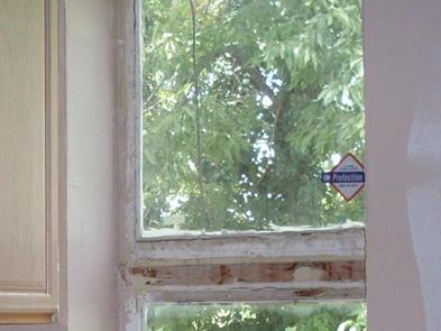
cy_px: 406
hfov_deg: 19.5
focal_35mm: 99
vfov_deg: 14.4
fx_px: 1262
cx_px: 54
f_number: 2.8
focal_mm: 6.3
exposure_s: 1/45
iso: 100
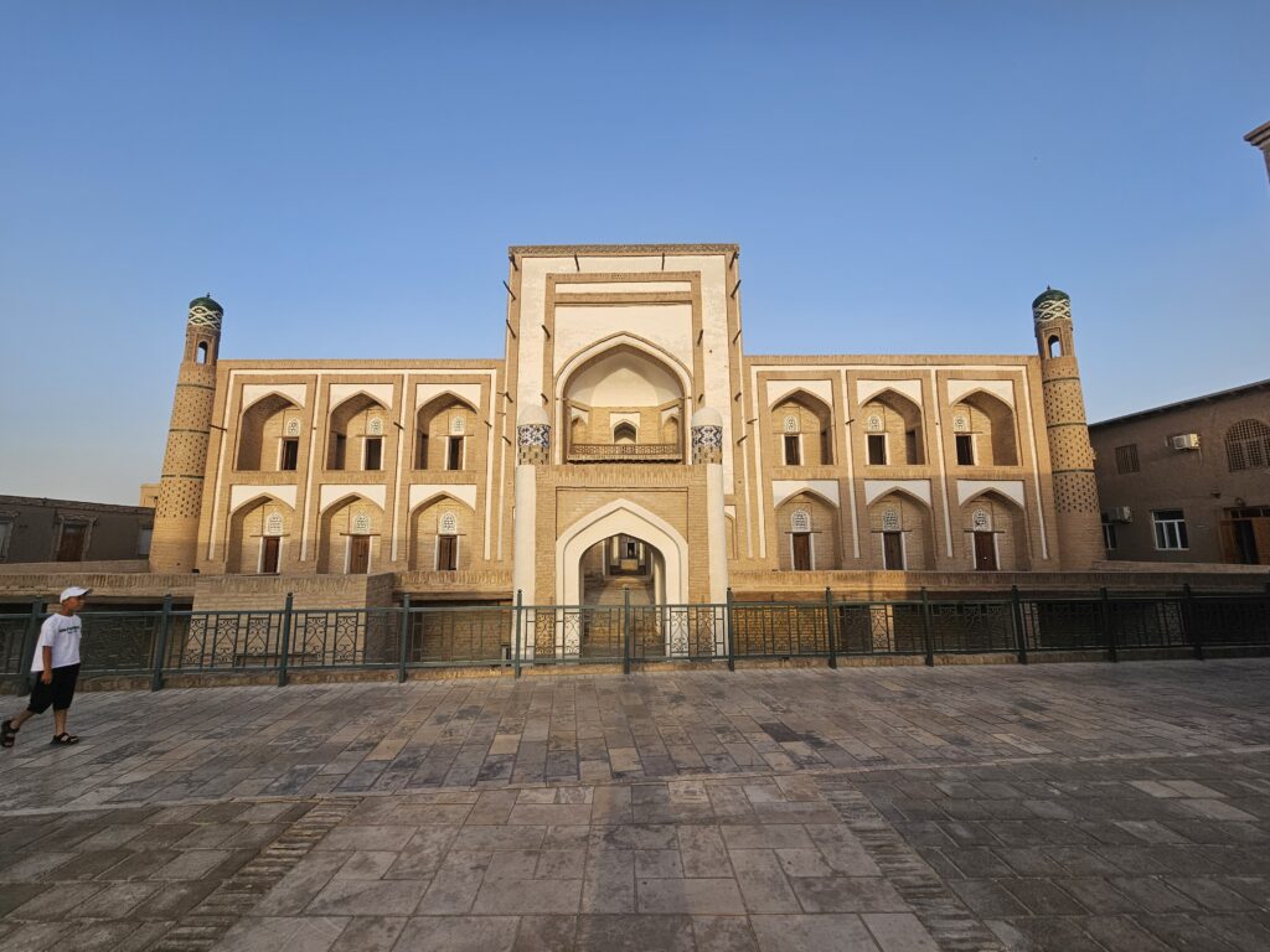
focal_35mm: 13
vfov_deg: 89.9
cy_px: 476
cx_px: 635
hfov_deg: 106.2
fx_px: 477
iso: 50
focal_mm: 2.2
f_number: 2.2
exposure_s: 1/816
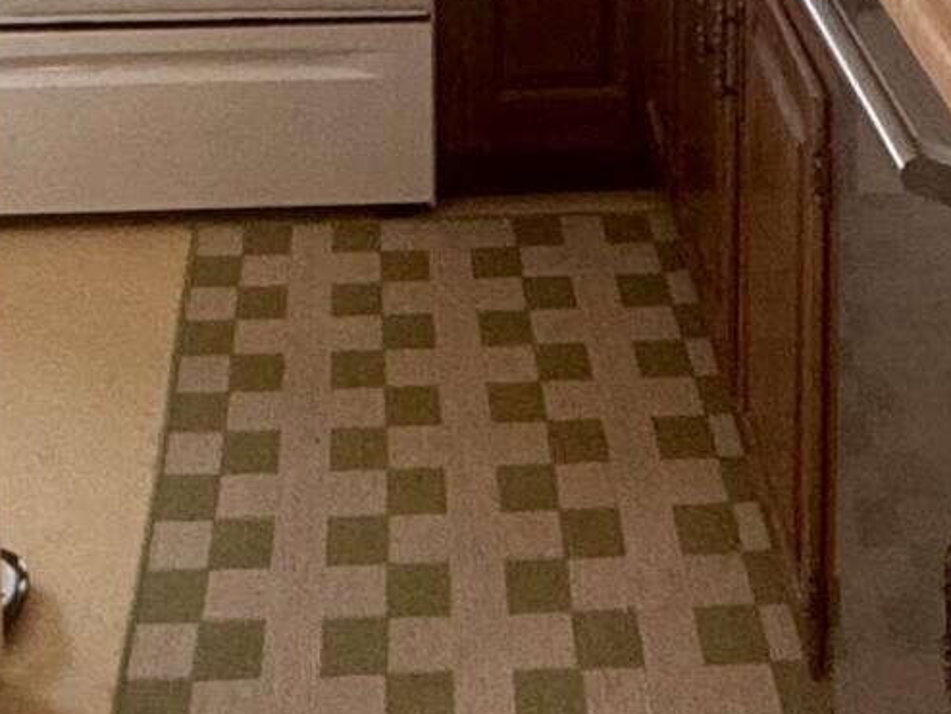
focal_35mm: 85
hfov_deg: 23.0
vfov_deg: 15.1
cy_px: -558
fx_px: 2336
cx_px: 499
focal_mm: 2.22
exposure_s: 1/99
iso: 160
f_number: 2.2
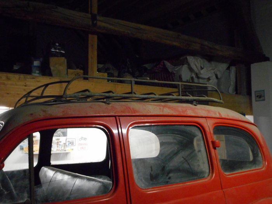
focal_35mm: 39
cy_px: 102
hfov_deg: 47.9
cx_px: 136
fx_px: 306
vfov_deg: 36.8
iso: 800
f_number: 4.5
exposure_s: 1/5
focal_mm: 6.9
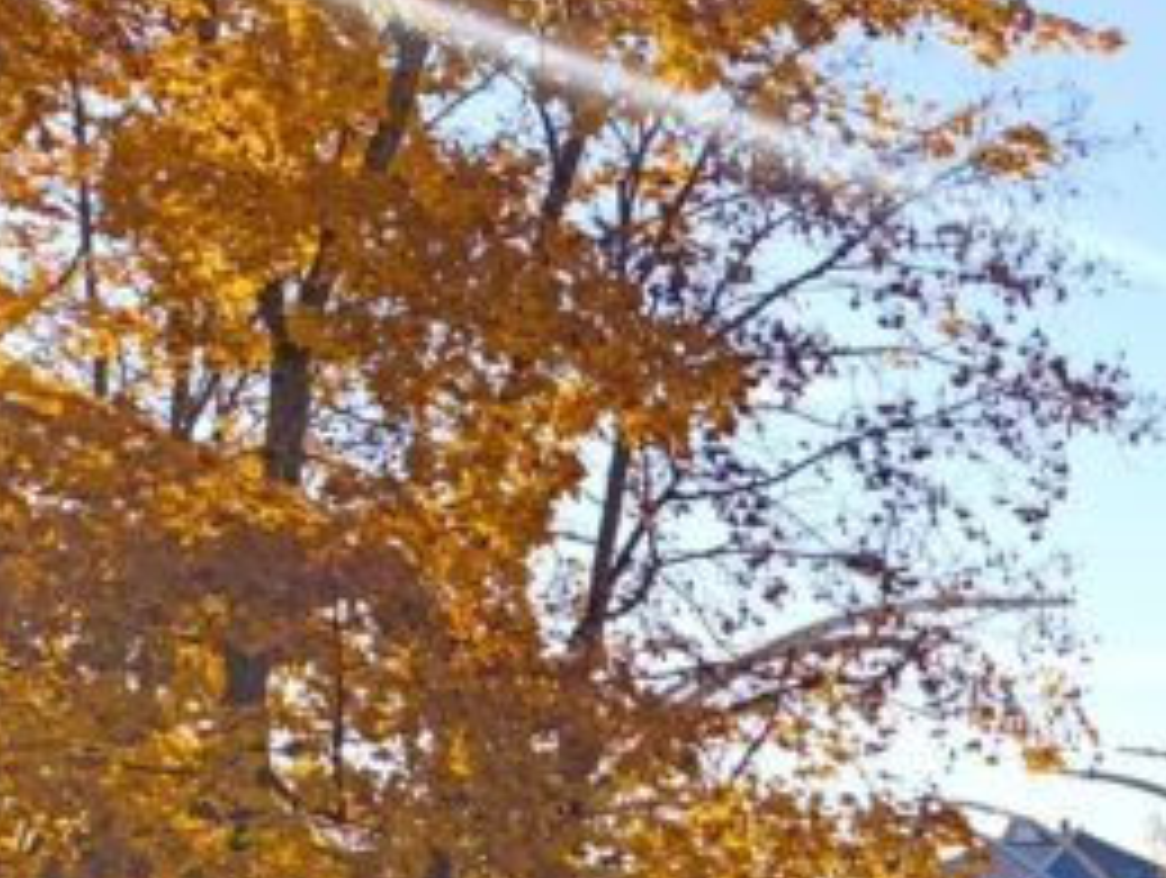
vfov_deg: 15.5
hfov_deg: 18.3
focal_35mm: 91
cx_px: 1891
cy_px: 1132
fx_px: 3069
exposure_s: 1/541
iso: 50
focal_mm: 6.14
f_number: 1.6
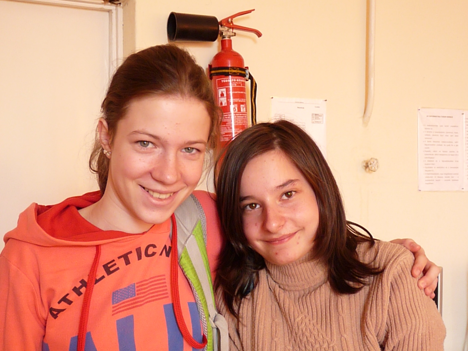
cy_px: 176
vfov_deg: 26.6
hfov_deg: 34.9
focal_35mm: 55
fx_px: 744
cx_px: 234
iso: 800
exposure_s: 1/125
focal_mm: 9.9
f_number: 4
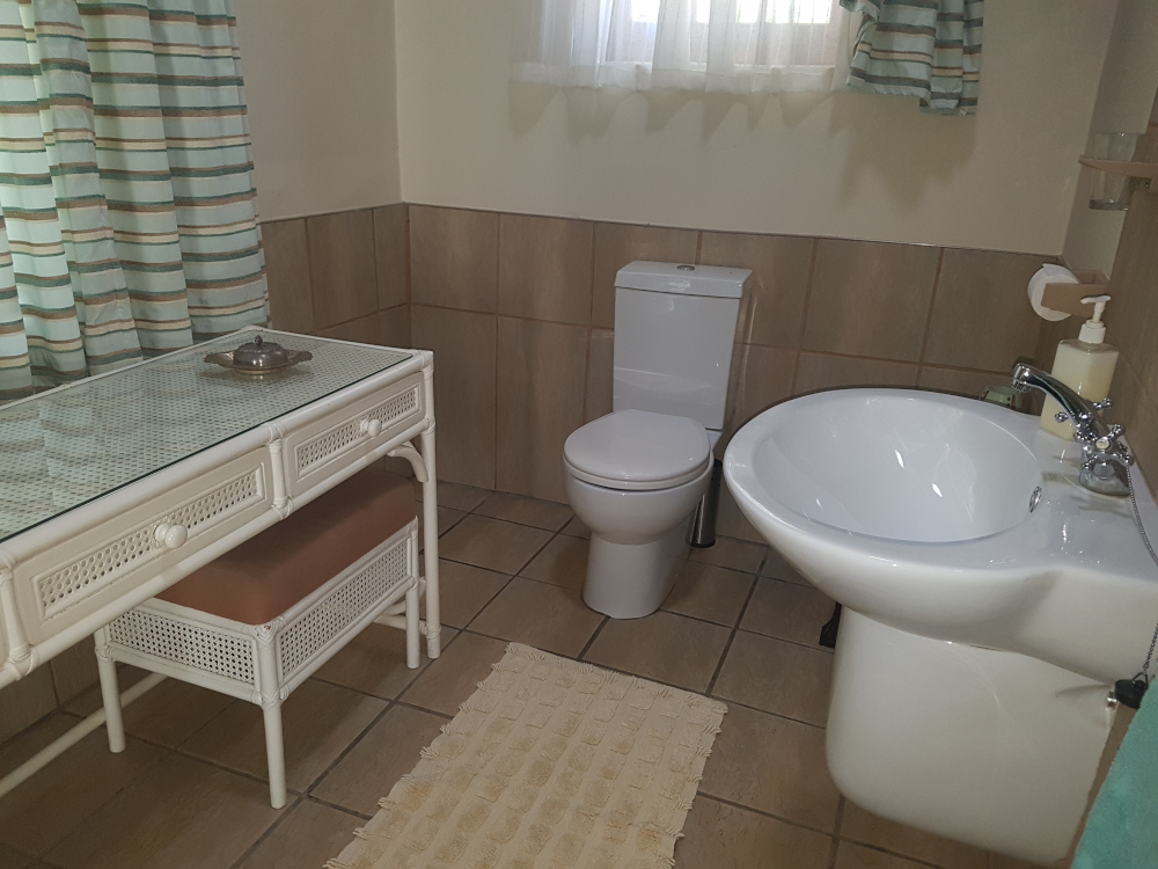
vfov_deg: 53.1
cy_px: 434
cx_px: 579
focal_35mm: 26
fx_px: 870
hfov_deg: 67.3
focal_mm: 4.2
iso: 200
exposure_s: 1/50
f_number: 1.7
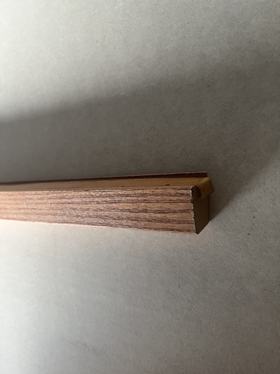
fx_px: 280
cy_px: 187
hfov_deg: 53.1
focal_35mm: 26
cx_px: 140
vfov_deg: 67.3
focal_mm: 5.1
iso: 160
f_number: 1.6
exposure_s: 1/60
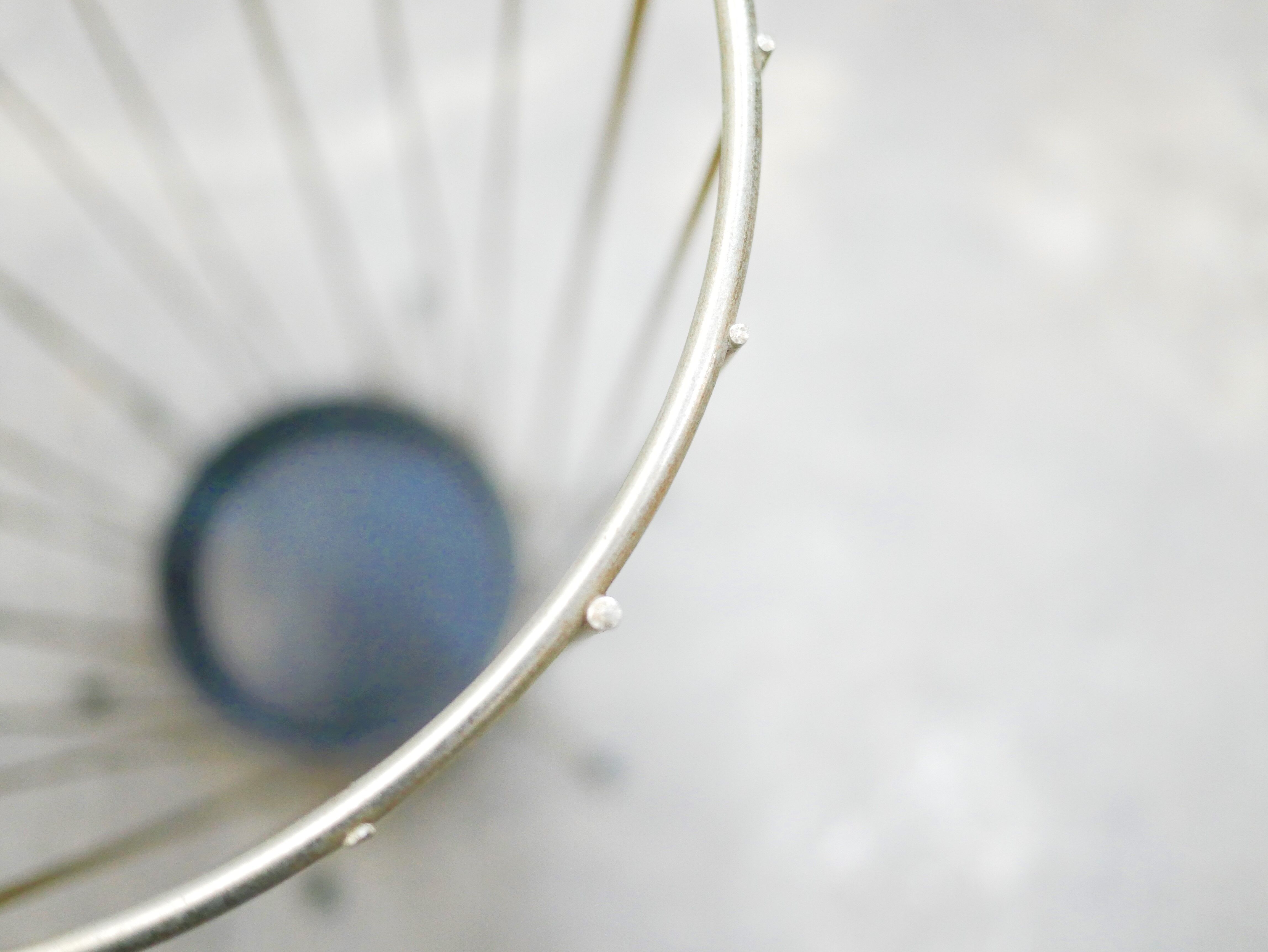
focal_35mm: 40
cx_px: 634
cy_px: 476
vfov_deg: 36.0
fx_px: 1466
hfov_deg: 46.8
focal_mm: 20
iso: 2000
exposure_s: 1/60
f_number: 1.7
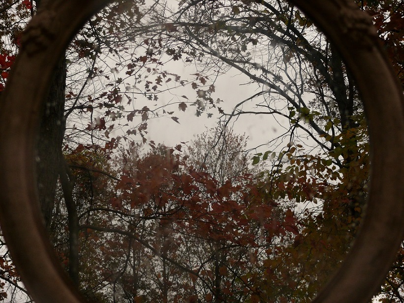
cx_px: 202
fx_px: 1004
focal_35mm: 86
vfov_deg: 17.2
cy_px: 152
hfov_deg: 22.8
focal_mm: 18.2
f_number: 3.6
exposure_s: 1/160
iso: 200
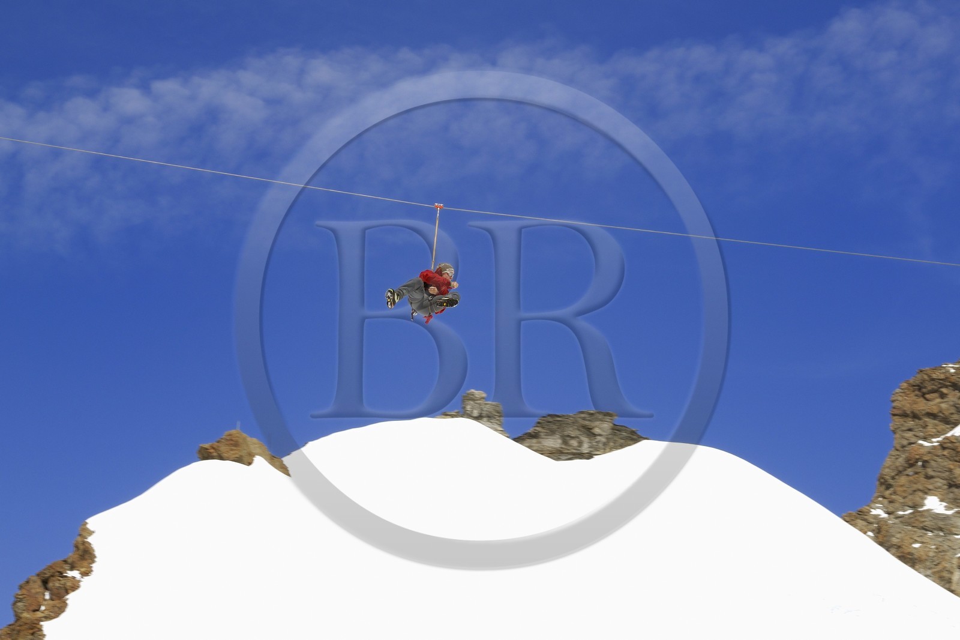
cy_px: 320
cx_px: 480
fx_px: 2799
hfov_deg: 19.5
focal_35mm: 105
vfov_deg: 13.0
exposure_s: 1/250
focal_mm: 70
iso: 100
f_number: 9
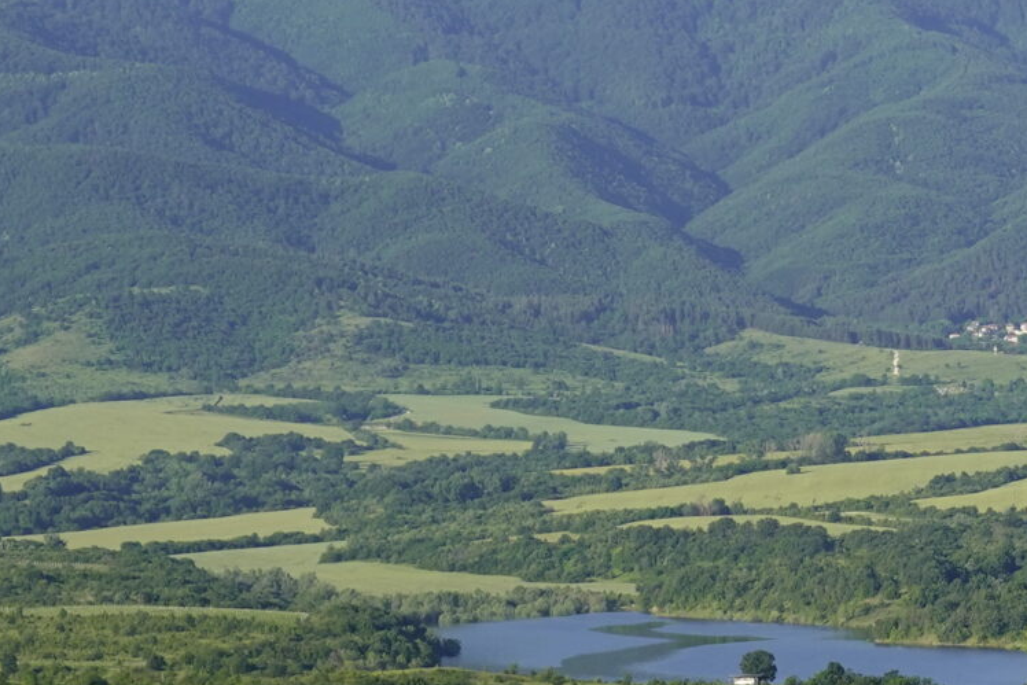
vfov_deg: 5.1
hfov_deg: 7.6
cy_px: 355
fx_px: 7618
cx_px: 1328
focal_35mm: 267
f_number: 5.6
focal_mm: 28.54
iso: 100
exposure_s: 1/320
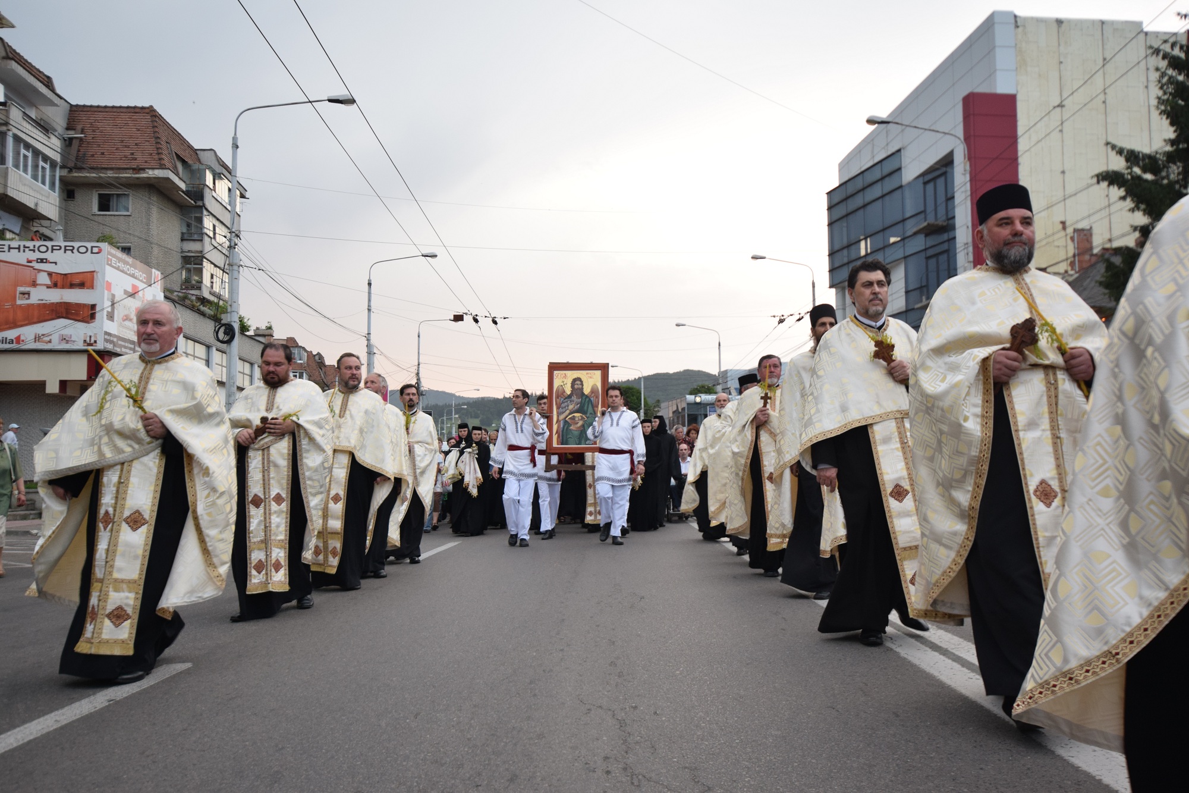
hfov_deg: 64.6
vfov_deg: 45.7
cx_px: 594
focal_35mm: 28
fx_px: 941
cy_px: 396
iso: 500
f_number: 4.2
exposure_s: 1/100
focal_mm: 19
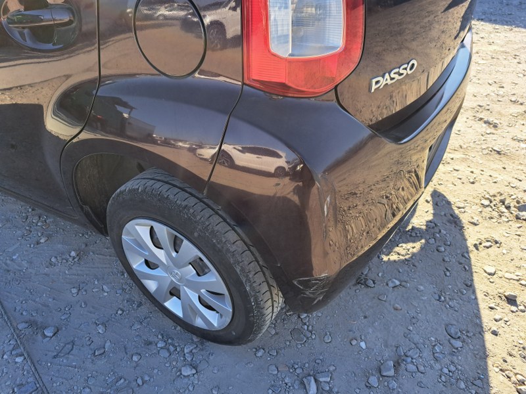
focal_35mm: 24
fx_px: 365
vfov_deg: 56.8
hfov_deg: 71.6
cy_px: 197
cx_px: 263
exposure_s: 1/356
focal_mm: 5.23
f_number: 1.8
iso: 50
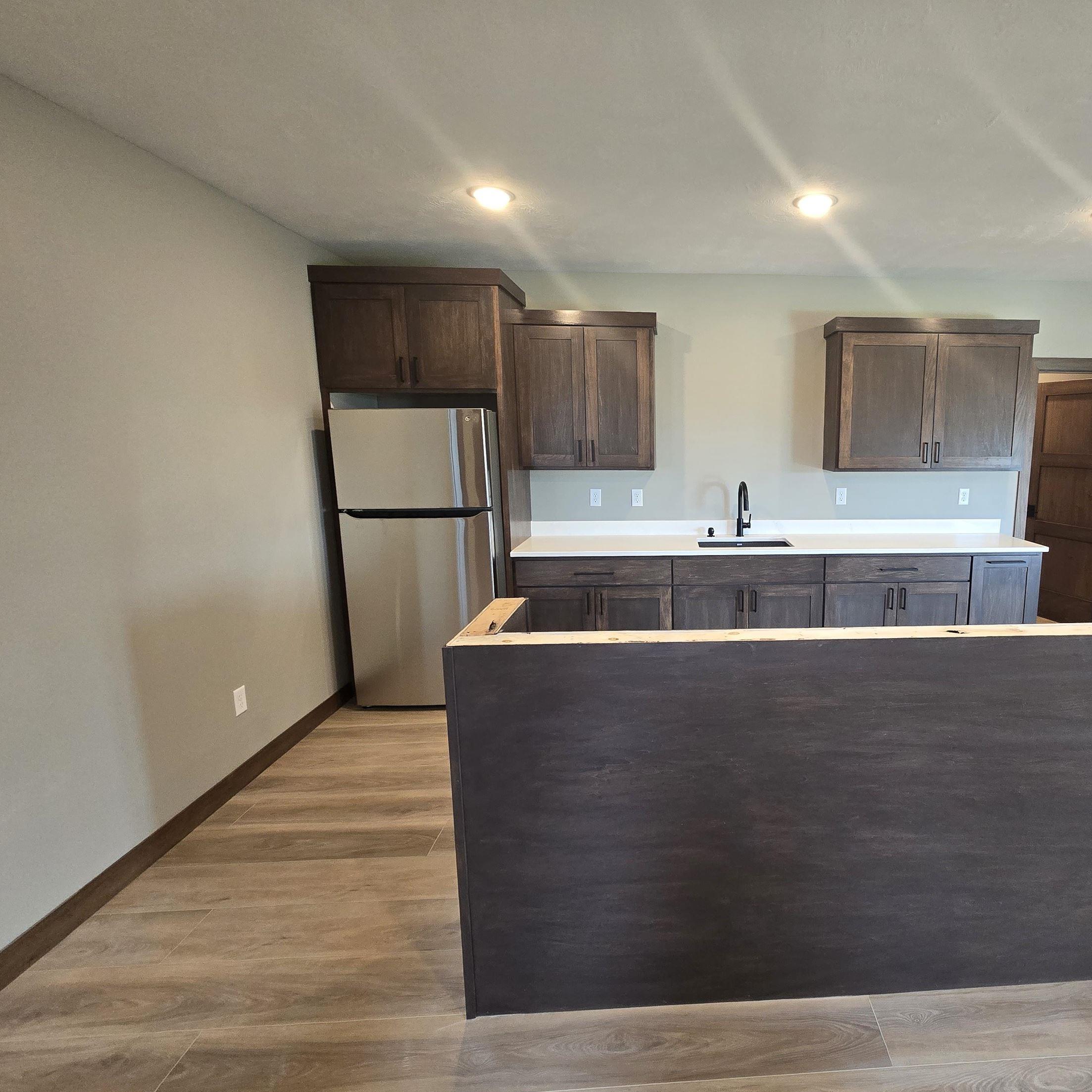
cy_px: 537
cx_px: 705
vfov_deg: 87.4
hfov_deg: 85.1
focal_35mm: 16
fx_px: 571
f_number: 2.2
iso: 250
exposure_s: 1/60
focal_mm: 2.2
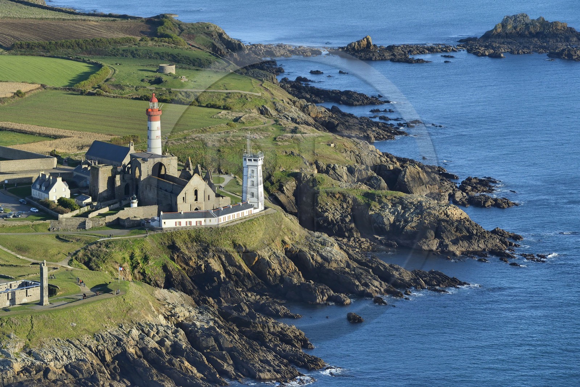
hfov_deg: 13.7
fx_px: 2416
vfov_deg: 9.1
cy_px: 194
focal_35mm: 150
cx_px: 290
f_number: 9
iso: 800
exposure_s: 1/1250
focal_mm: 150
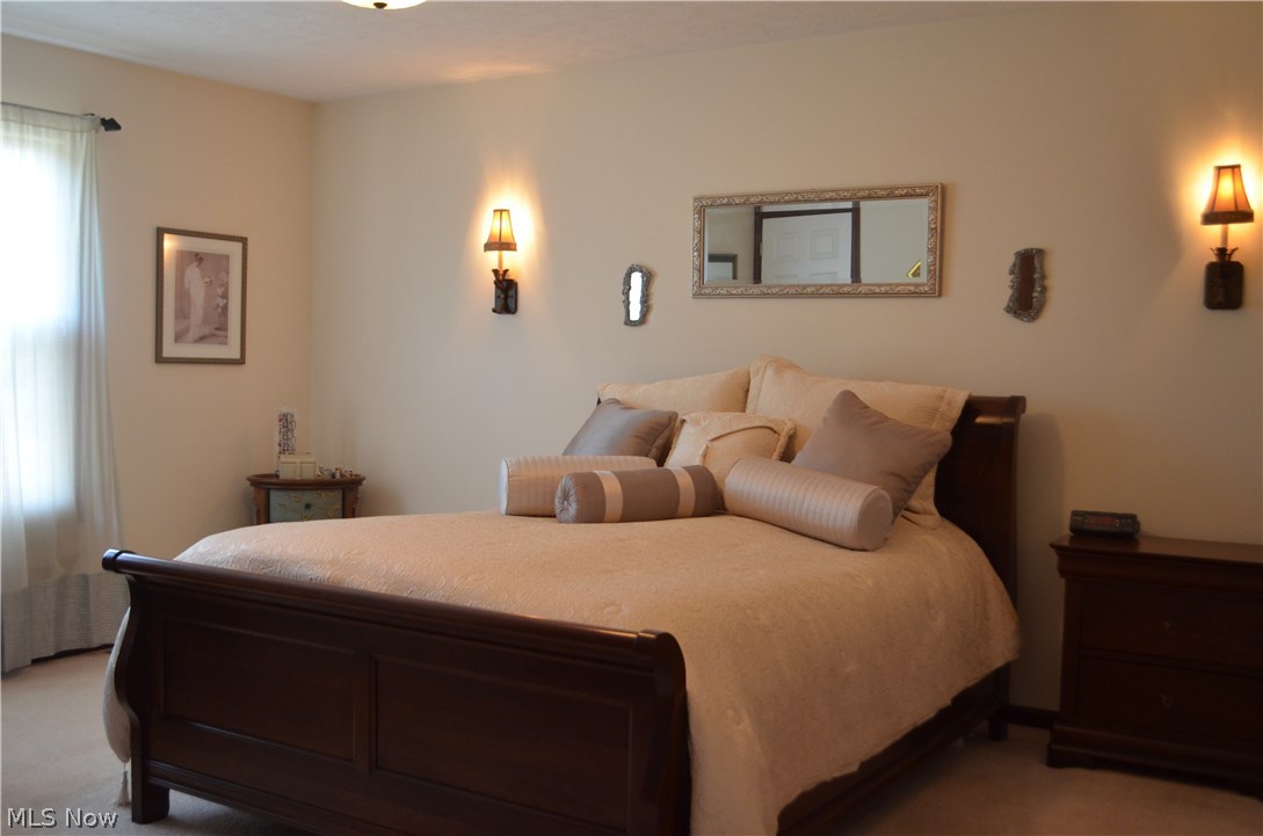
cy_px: 418
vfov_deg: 36.7
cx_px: 632
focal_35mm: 36
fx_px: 1260
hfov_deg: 53.2
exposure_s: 1/60
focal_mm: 24
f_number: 4
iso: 900
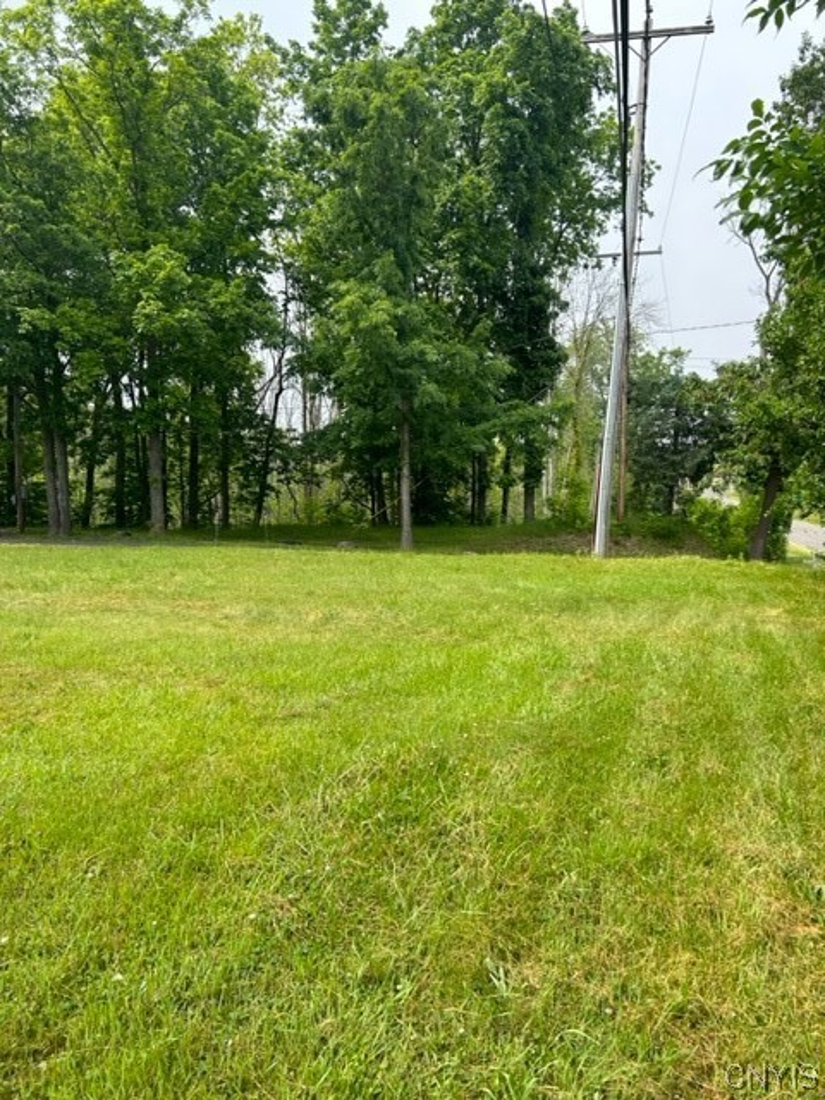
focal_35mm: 26
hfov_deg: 53.1
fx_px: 826
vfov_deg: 67.3
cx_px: 412
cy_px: 550
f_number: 1.5
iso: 50
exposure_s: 1/1295
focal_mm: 5.7
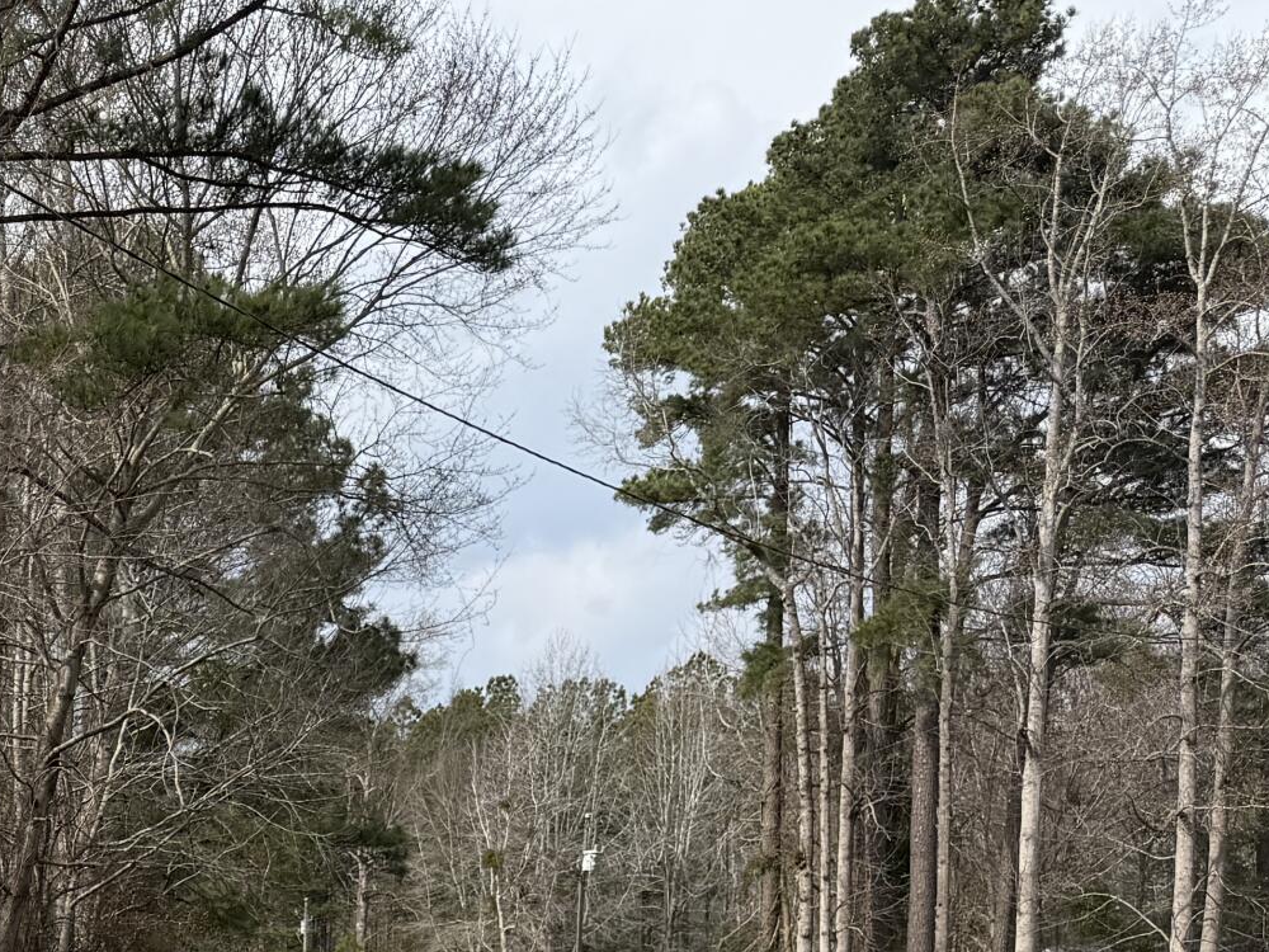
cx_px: -548
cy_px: 1305
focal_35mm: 72
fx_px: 2639
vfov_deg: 18.7
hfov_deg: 22.8
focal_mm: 6.76
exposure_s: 1/3584
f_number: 1.78
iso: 80
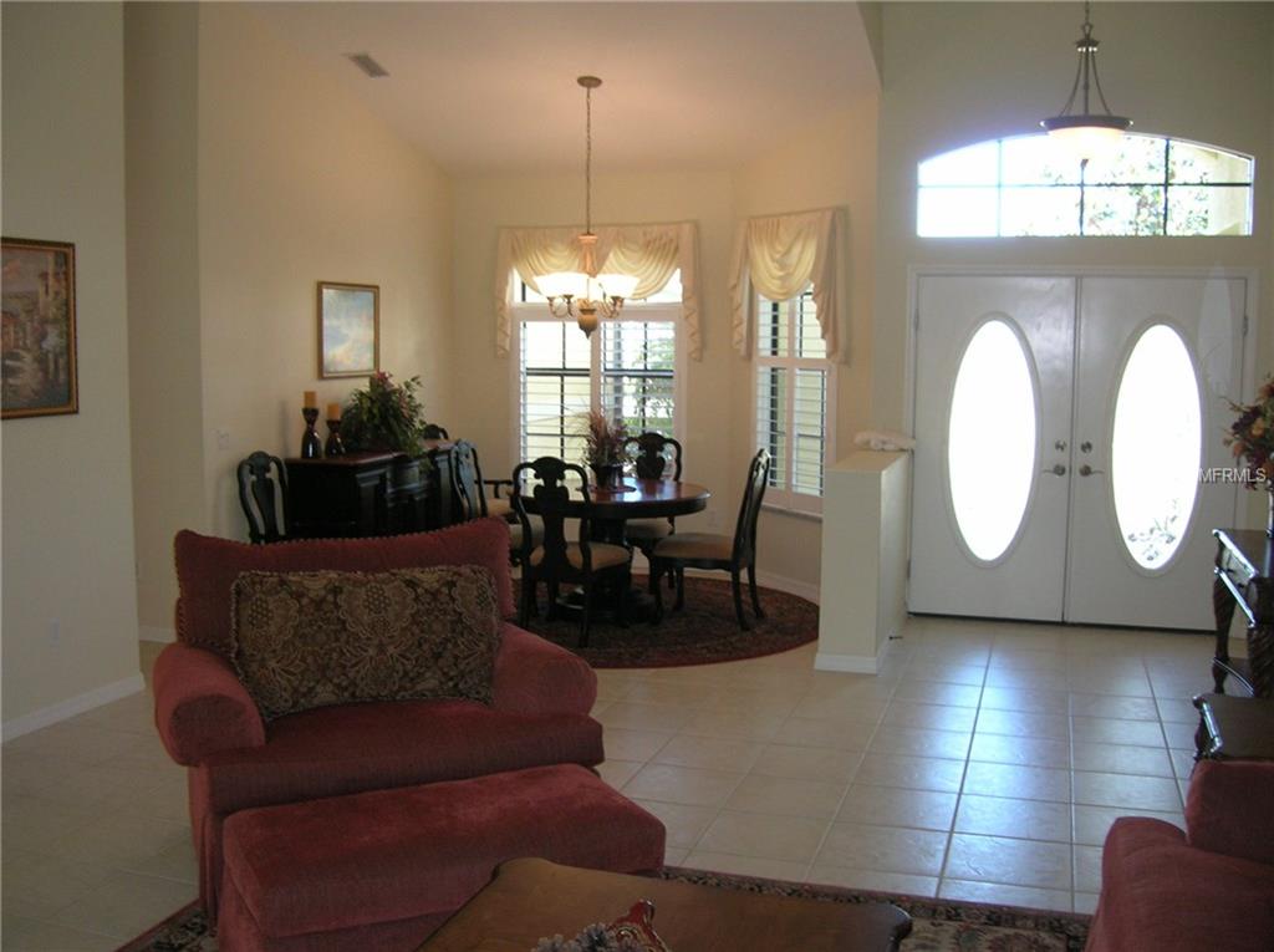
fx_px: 1250
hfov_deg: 54.0
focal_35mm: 34
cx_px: 637
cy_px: 476
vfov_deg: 41.7
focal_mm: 5.7
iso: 89
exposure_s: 1/30.2
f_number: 2.9
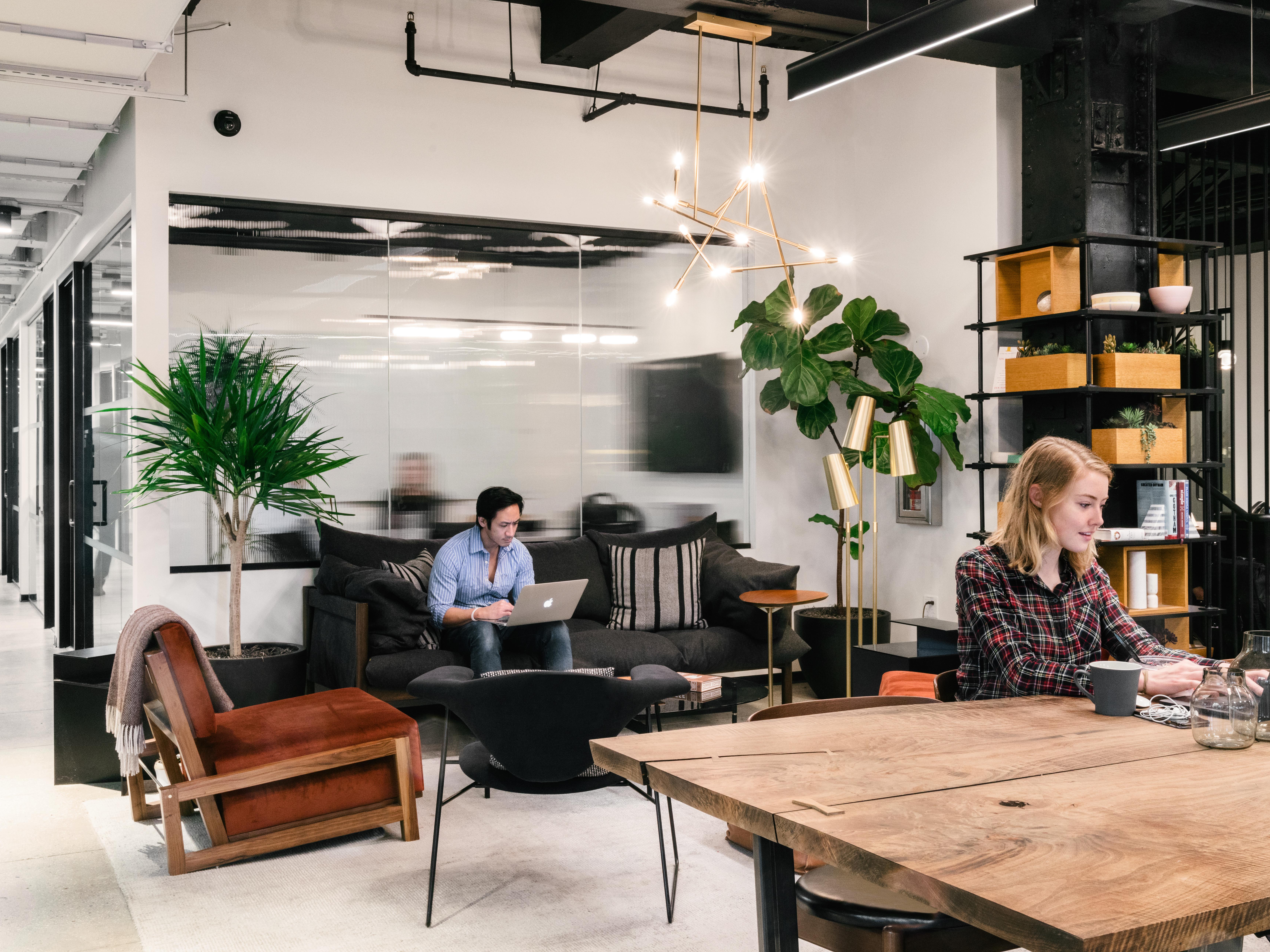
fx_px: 1358
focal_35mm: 37
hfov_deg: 50.1
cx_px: 661
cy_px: 476
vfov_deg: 38.7
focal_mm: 34
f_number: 16
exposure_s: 1/3
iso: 1250
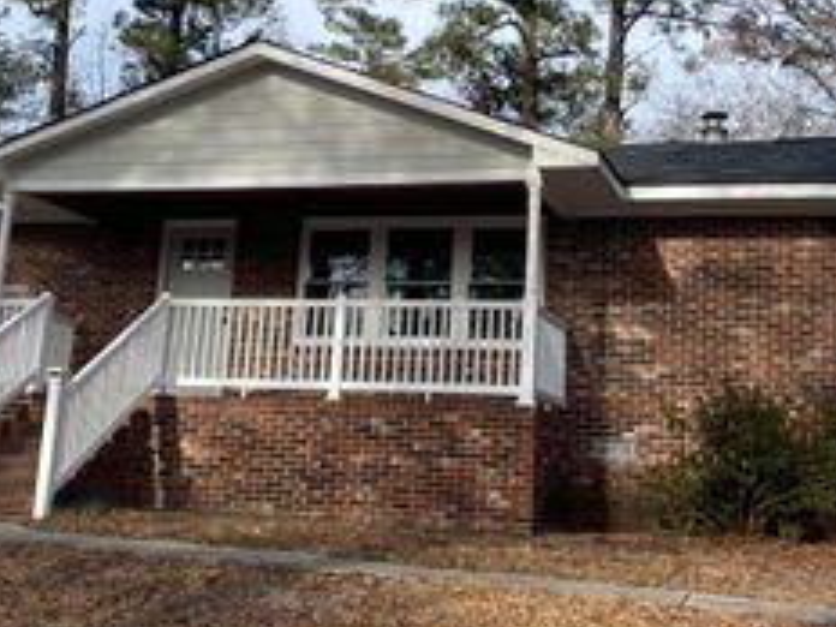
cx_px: 411
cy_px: 175
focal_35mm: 56
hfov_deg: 34.3
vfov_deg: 25.9
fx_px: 1352
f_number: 1.6
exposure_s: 1/2212
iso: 32
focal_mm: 4.2
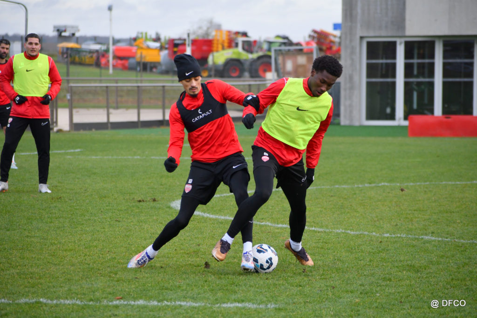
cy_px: 159
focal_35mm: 247
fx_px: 3273
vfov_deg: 5.6
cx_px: 238
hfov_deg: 8.3
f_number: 5
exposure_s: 1/1000
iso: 800
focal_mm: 165
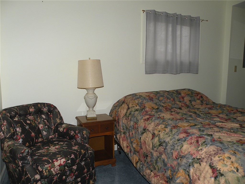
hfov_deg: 65.3
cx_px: 122
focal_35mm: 27
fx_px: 191
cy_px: 92
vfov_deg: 51.4
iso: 64
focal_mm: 4.7
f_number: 2.8
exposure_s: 1/60
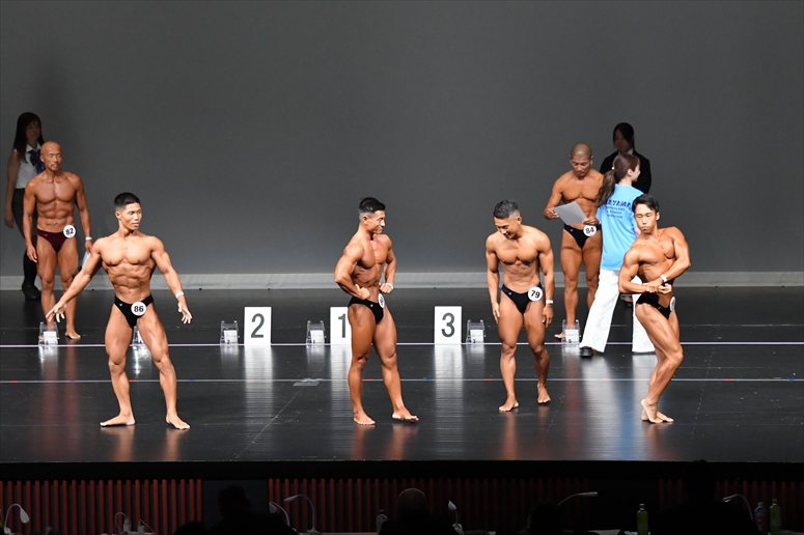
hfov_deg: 12.2
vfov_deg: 8.2
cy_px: 268
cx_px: 402
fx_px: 3750
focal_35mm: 168
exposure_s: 1/400
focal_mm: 112
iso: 5000
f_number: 5.6
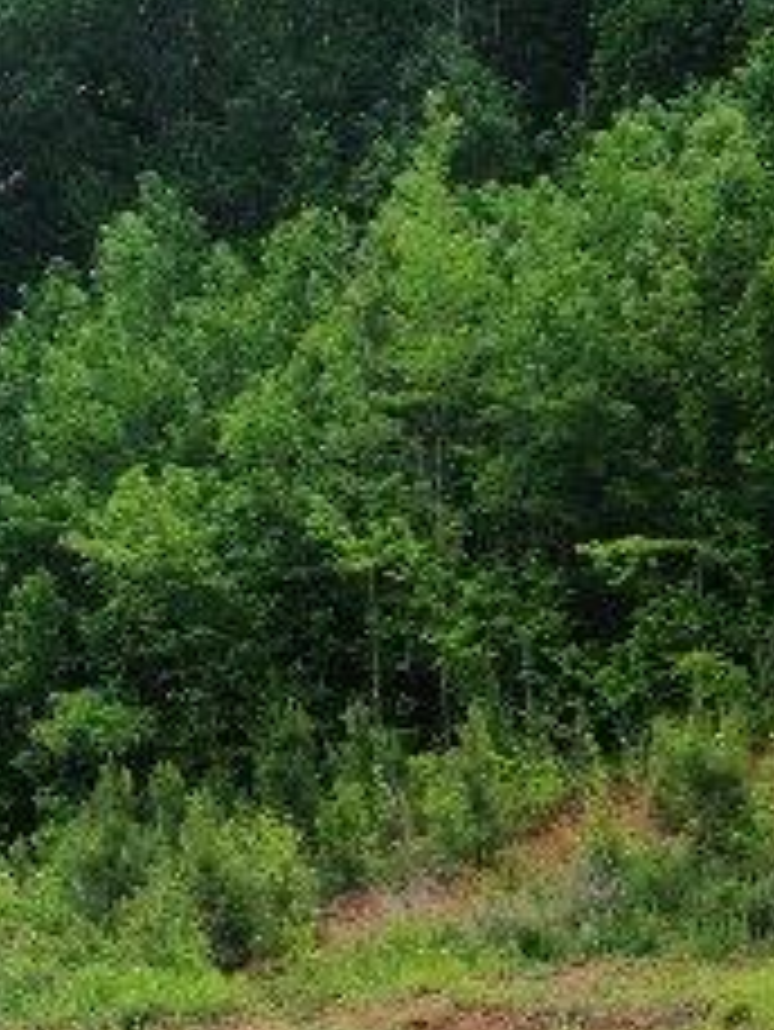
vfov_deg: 19.8
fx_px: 2800
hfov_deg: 15.4
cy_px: 1187
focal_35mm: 94
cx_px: -45
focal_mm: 5.9
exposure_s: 1/481
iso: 25
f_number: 2
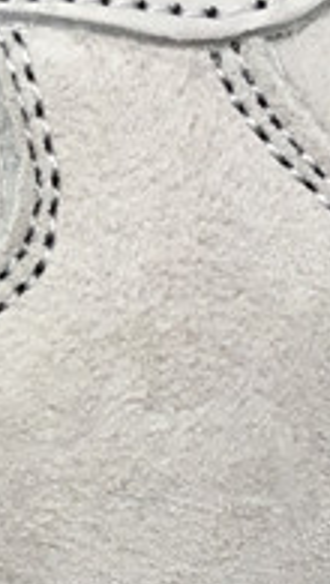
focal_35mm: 156
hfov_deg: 7.5
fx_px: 2422
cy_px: 247
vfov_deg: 13.8
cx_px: -324
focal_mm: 3.3
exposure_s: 1/100
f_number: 2.4
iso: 25
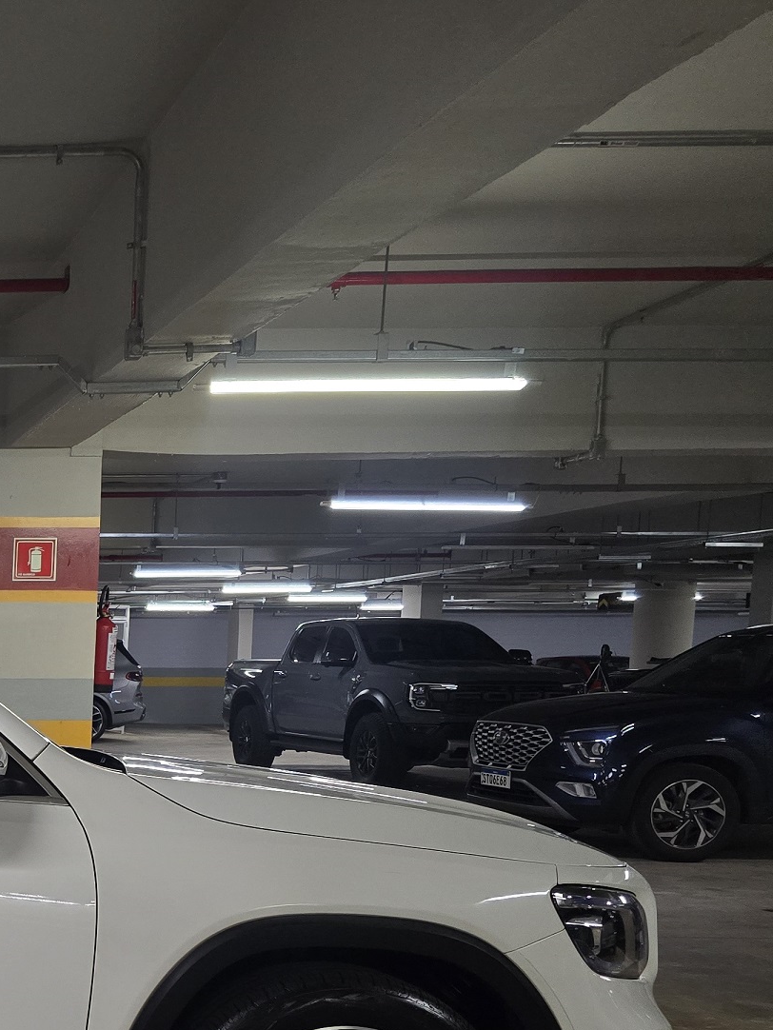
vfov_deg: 36.2
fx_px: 1518
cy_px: 825
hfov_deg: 23.5
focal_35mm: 51
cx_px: -354
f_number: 1.7
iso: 500
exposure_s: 1/120
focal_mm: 6.3
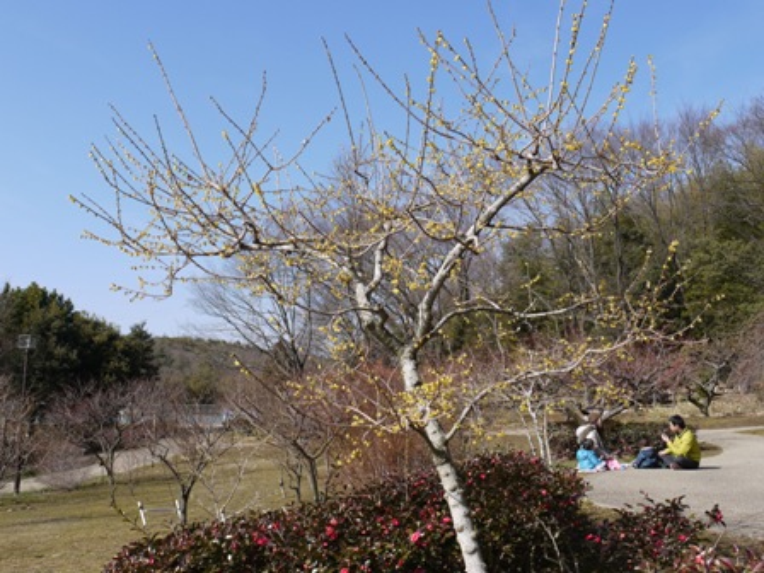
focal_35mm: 36
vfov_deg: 39.7
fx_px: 795
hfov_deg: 51.4
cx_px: 382
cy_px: 286
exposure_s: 1/400
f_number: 7.1
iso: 100
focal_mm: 18
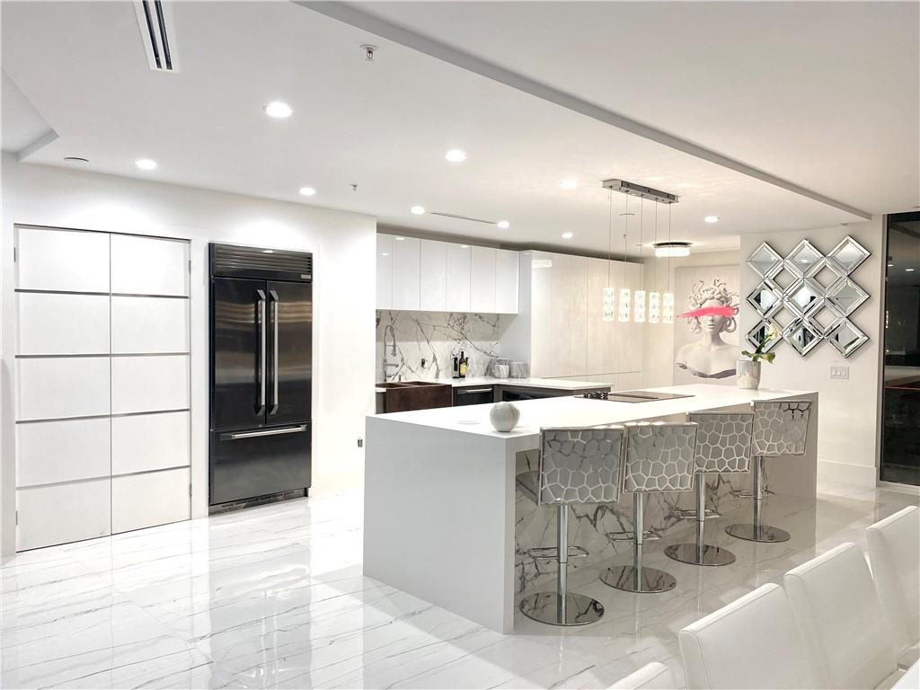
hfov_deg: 67.3
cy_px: 345
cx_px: 460
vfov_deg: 53.1
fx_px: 691
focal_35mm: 26
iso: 100
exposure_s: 1/120
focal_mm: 4.25
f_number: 1.8
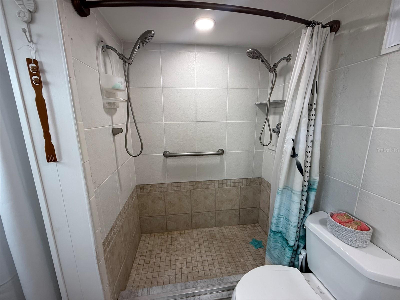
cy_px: 150
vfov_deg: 85.7
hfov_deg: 102.1
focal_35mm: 14
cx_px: 200
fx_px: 162
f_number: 2.2
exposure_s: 1/120
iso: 100
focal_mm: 2.22
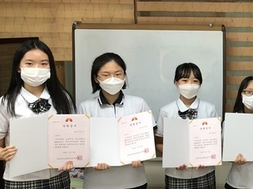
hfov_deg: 24.8
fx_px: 519
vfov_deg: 20.7
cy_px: 80
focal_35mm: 71
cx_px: 302
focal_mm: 3.99
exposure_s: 1/20
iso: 40
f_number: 1.8
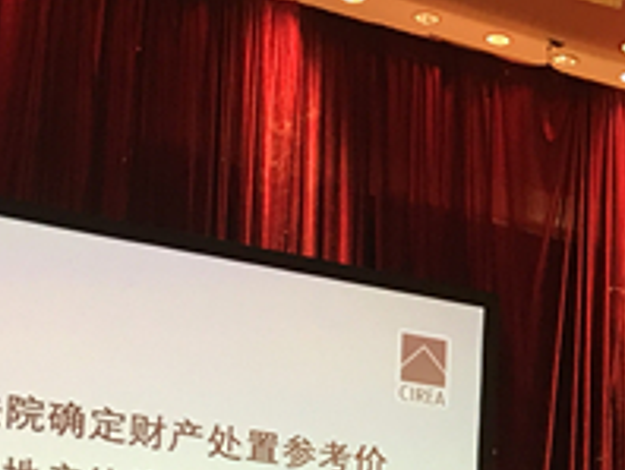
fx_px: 2115
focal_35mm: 117
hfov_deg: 15.6
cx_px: 906
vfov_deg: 12.1
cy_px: 694
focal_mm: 4.15
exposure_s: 1/17
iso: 32
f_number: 2.2
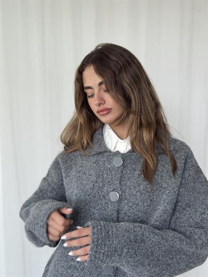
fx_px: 384
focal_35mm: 48
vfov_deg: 39.6
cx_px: 104
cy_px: 138
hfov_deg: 30.3
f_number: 1.78
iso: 100
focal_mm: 6.76
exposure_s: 1/97
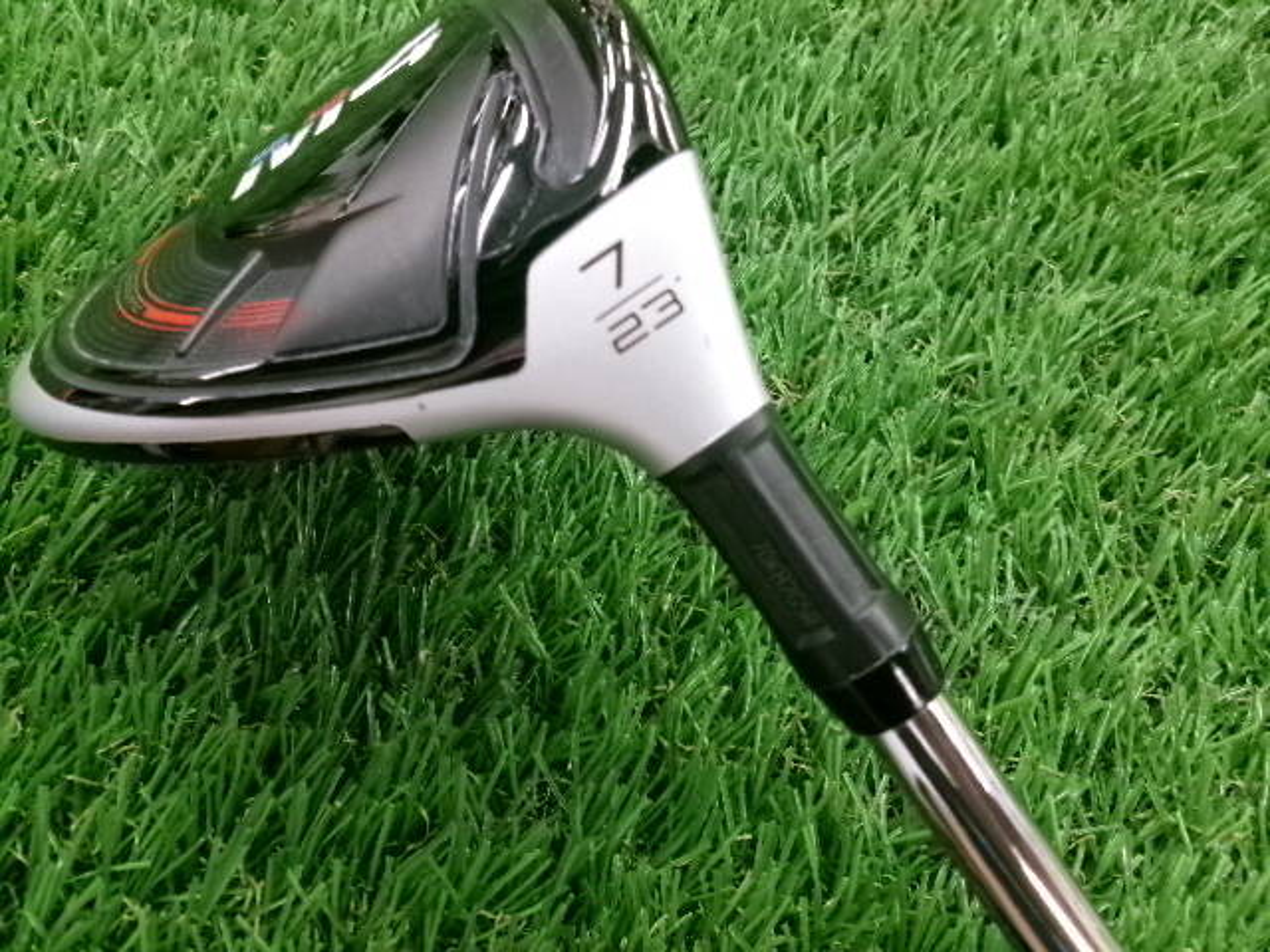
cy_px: 476
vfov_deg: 49.7
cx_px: 635
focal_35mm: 28
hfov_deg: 63.4
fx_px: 1027
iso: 800
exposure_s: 1/34
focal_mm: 5.1
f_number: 3.9
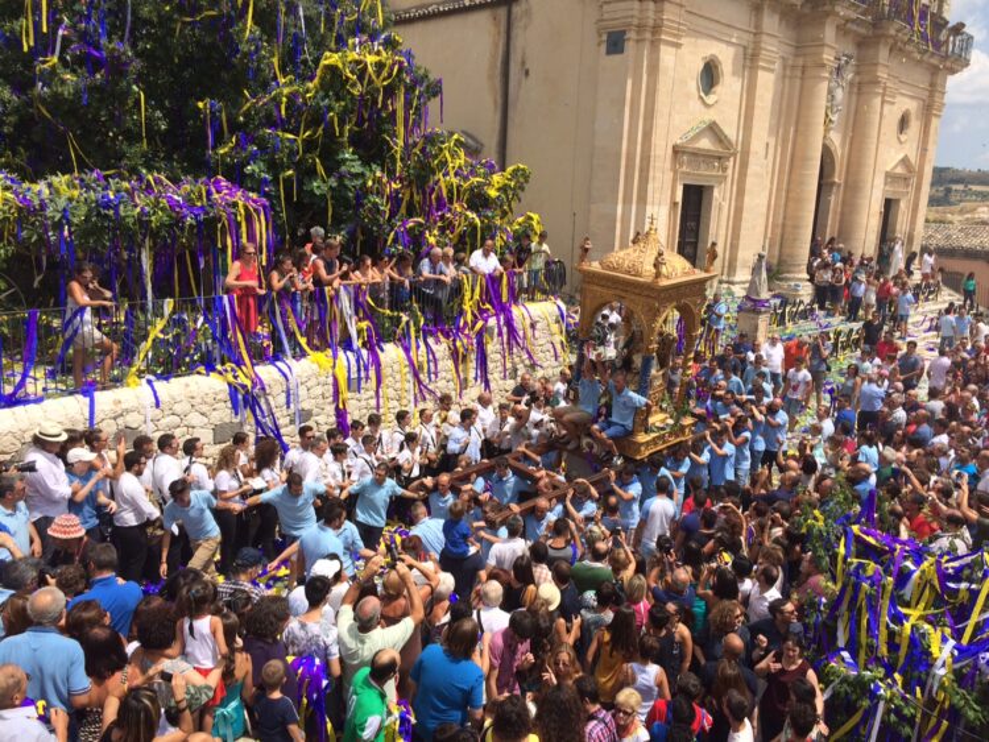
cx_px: 494
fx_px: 829
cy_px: 371
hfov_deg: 61.6
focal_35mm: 29
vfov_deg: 48.3
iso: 32
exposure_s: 1/2564
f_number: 2.2
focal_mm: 4.15
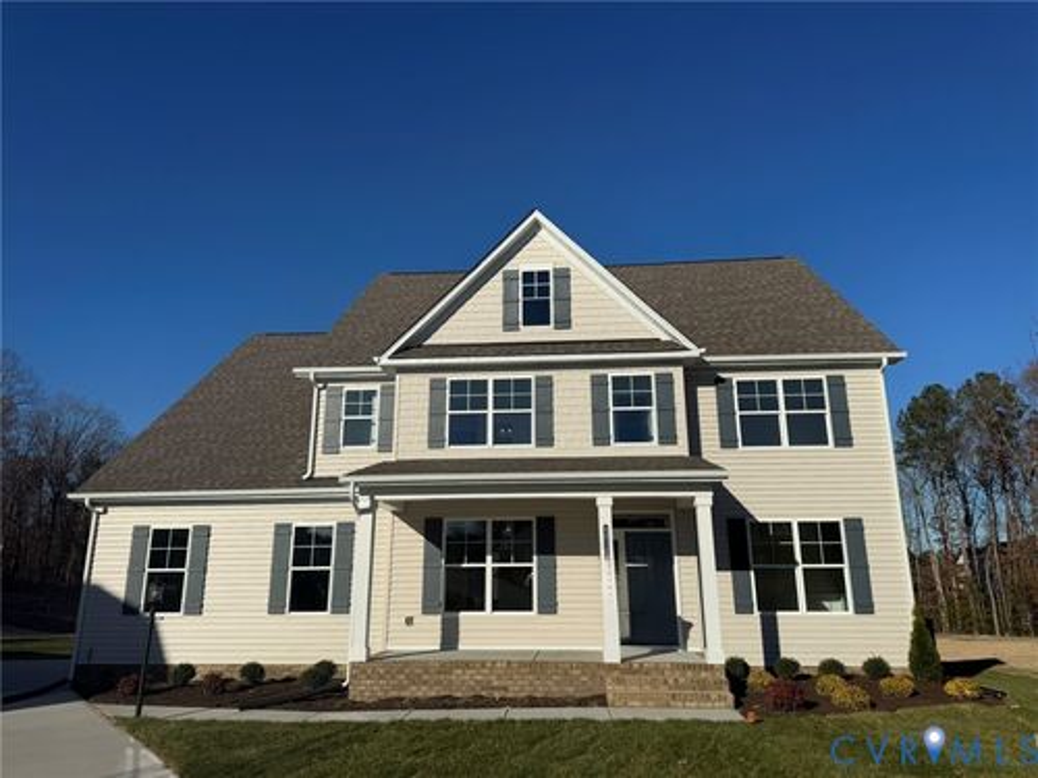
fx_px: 720
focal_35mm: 24
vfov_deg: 56.8
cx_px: 519
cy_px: 389
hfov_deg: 71.6
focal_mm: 6.76
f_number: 1.78
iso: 80
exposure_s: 1/11905
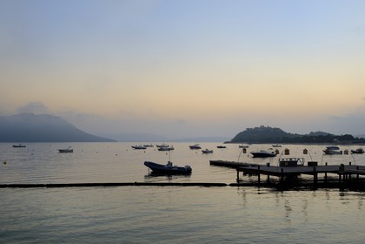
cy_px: 122
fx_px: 324
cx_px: 182
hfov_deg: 58.7
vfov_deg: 41.1
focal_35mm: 32
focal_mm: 32
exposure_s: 1/125
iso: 800
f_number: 9
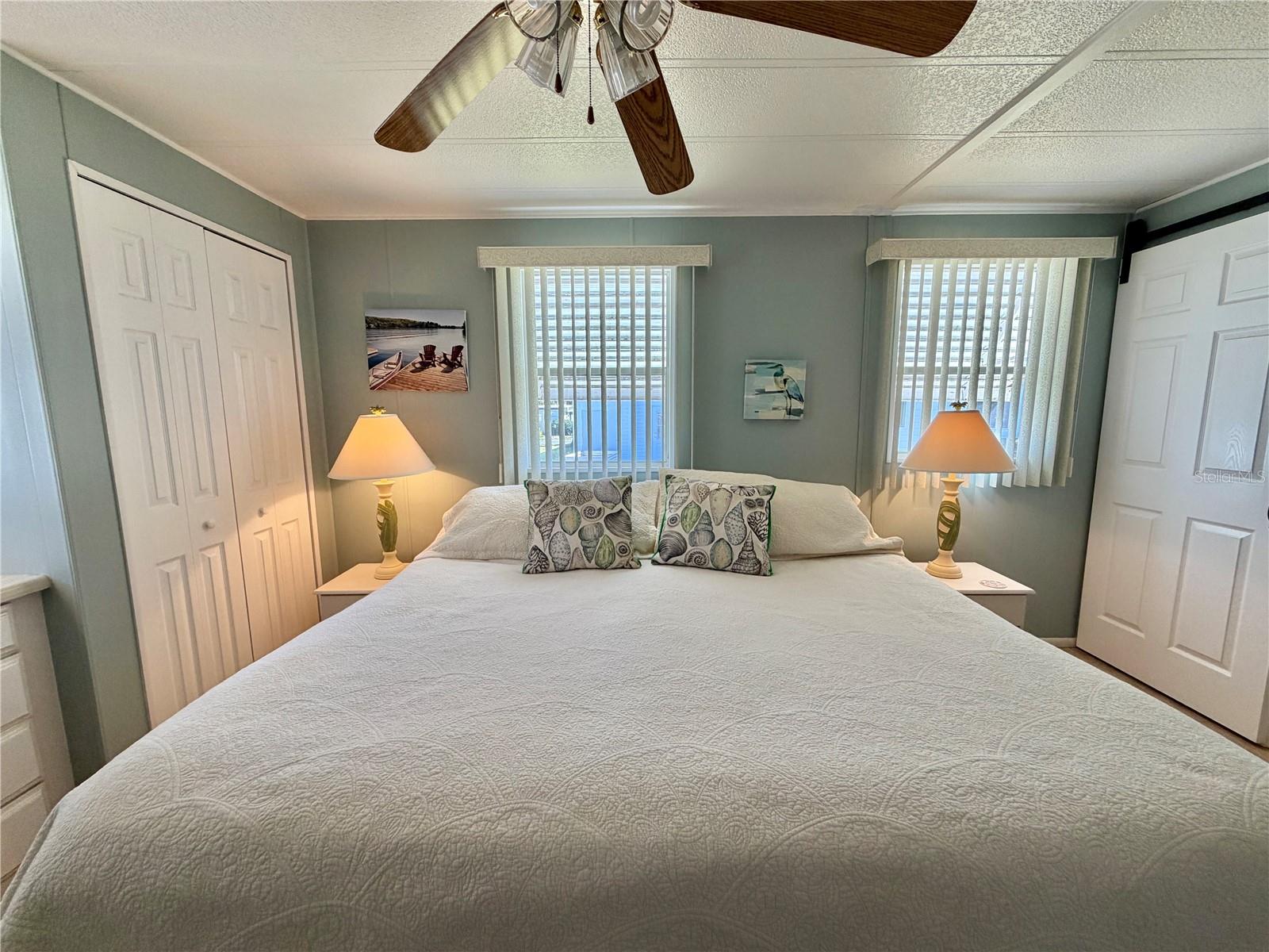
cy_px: 476
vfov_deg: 85.7
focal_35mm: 14
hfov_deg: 102.1
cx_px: 634
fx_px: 513
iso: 125
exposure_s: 1/120
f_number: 2.2
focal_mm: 2.22
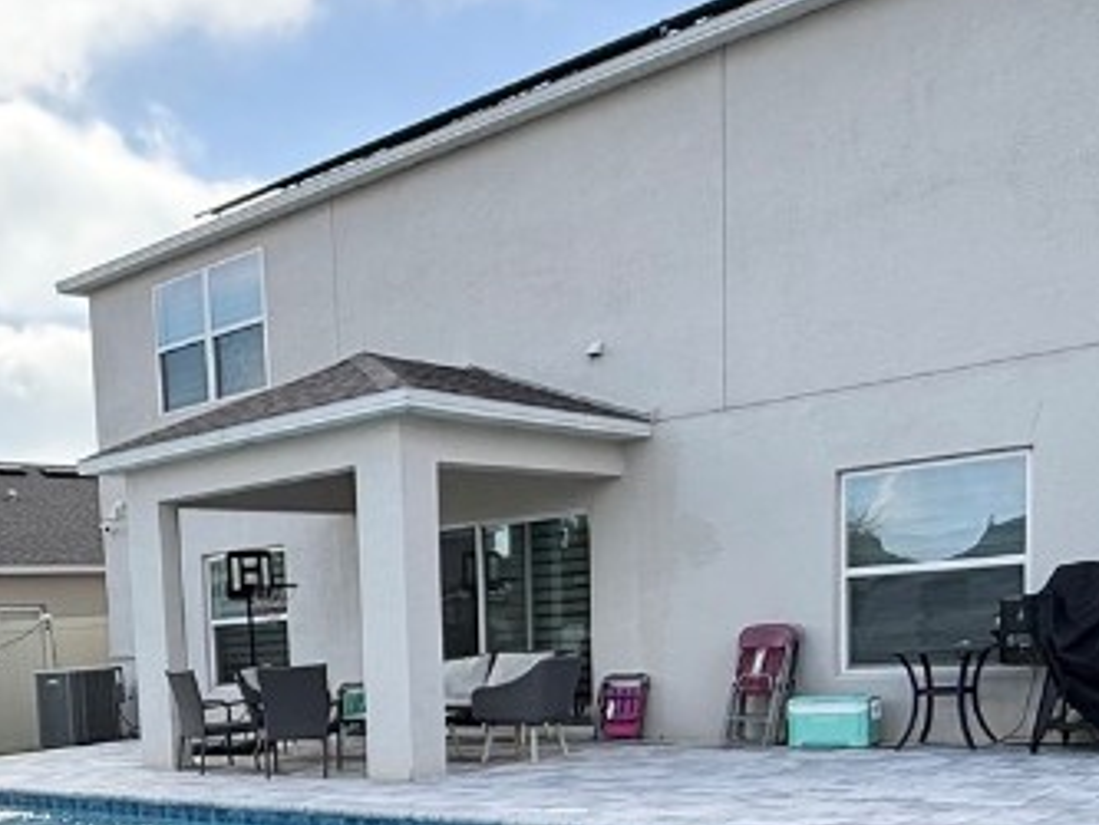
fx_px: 1366
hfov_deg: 41.3
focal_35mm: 43
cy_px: 808
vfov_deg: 31.3
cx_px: 172
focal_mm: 2.22
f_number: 2.2
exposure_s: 1/2024
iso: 64
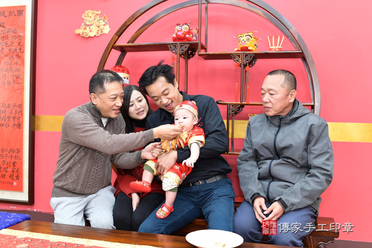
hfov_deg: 54.4
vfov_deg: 37.9
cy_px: 124
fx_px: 362
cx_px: 186
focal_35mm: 35
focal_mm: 35
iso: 800
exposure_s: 1/200
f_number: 4.5
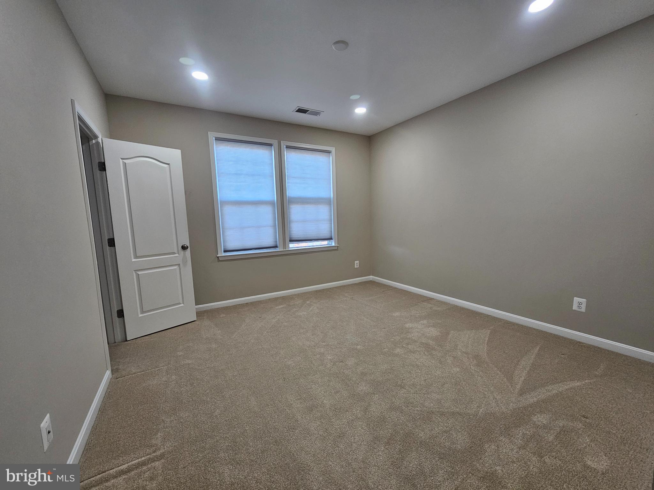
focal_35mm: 13
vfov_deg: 89.9
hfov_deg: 106.2
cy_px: 245
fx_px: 246
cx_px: 327
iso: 160
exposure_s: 1/60
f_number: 2.2
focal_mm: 2.2
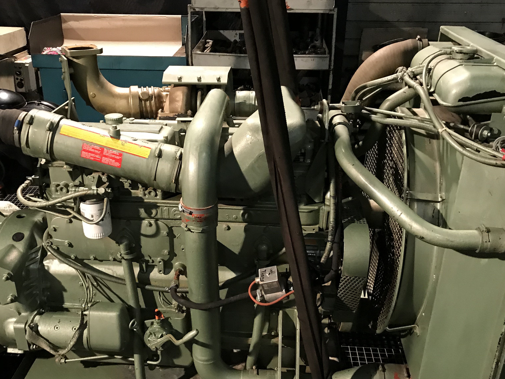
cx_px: 231
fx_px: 540
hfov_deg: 50.1
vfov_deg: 38.6
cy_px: 221
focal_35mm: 37
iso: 100
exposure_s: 1/14
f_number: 1.8
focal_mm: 3.99
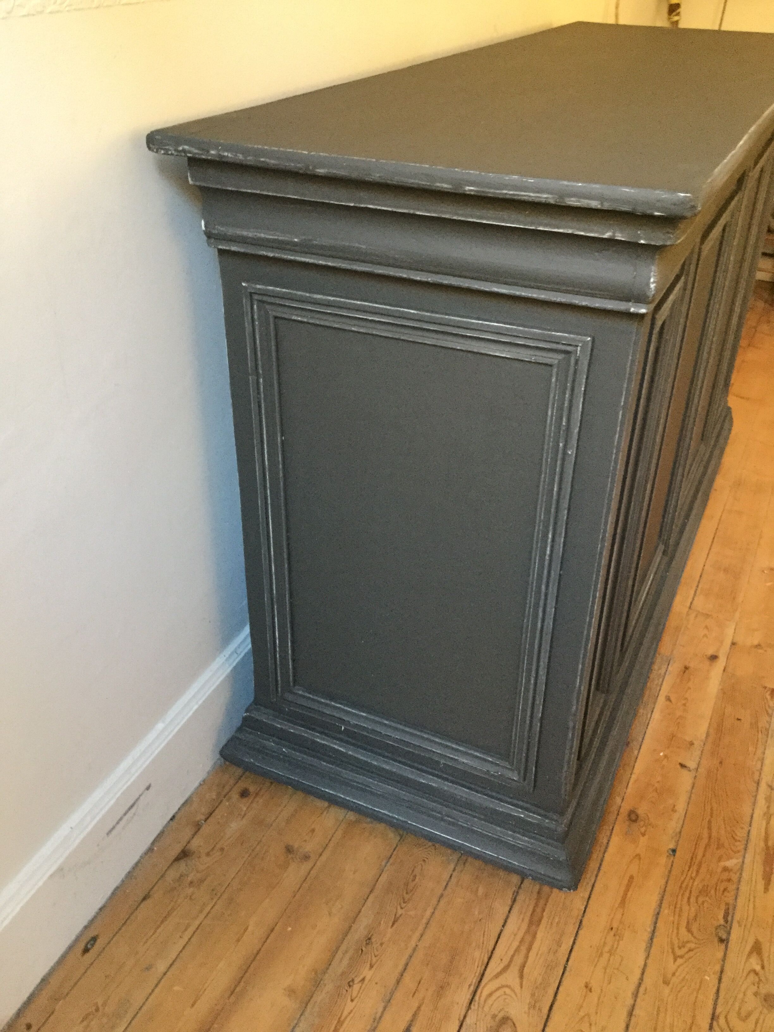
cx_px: 387
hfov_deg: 45.4
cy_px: 516
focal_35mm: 31
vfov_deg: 58.4
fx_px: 924
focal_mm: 3.3
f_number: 2.4
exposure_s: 1/17
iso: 400
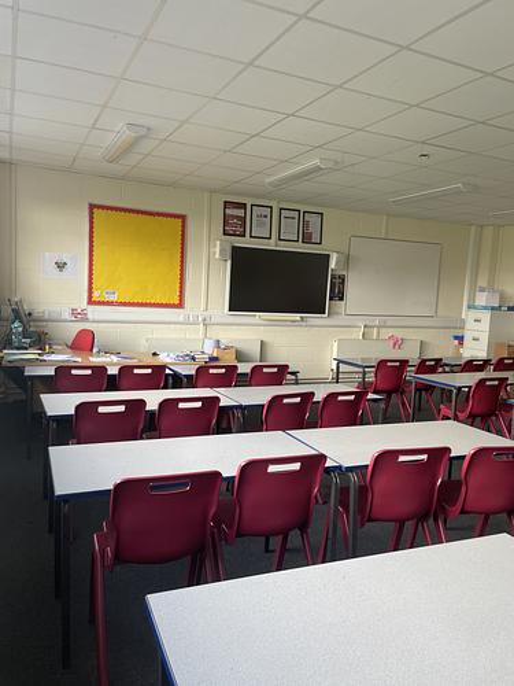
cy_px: 343
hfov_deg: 53.1
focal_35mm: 26
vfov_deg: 67.3
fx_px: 515
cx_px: 257
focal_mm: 4.2
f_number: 1.6
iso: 80
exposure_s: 1/121
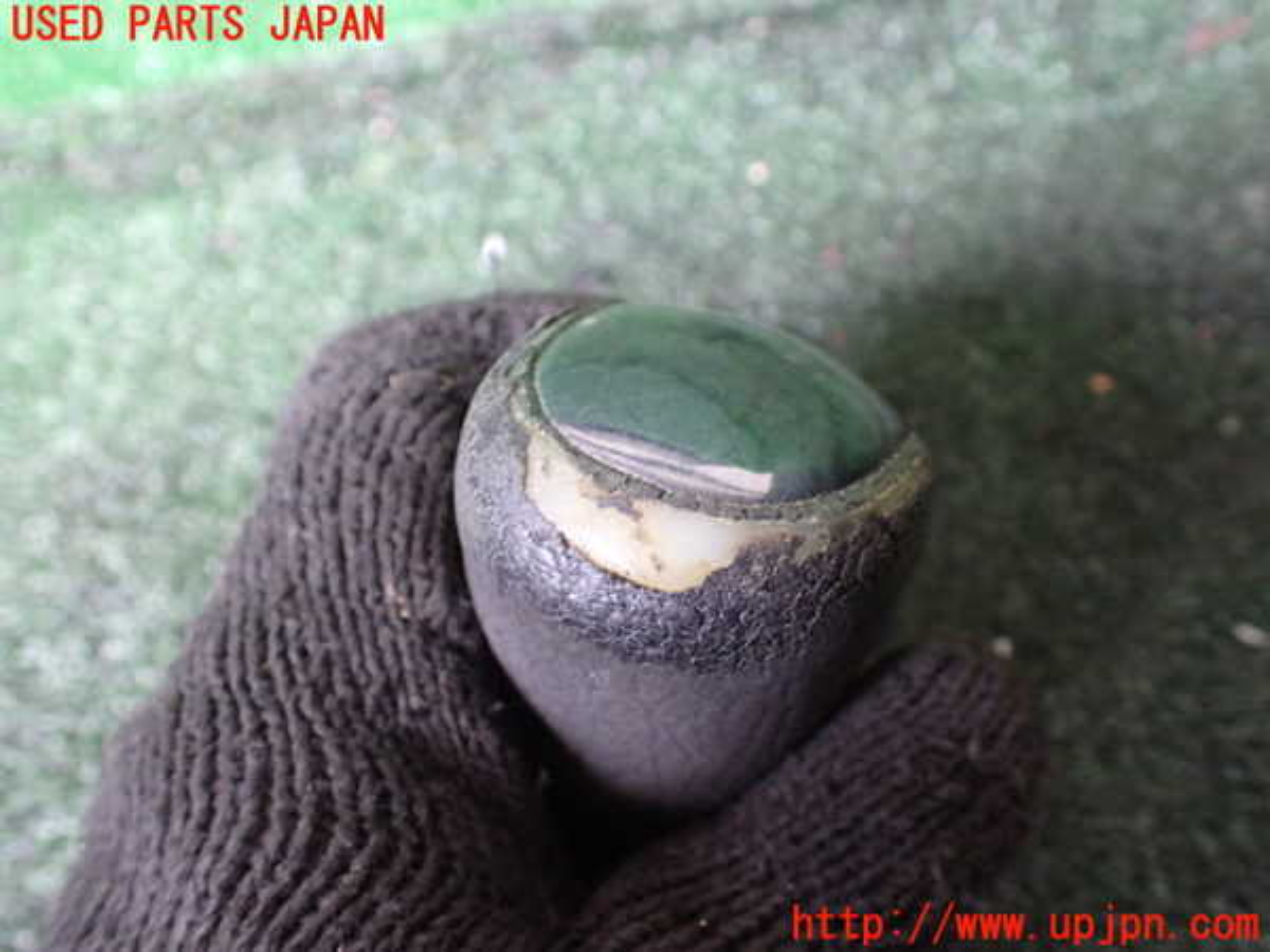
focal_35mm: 30
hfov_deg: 60.0
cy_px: 476
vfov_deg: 46.8
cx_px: 635
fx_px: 1101
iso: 800
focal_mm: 5.4
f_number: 2.3
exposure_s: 1/50
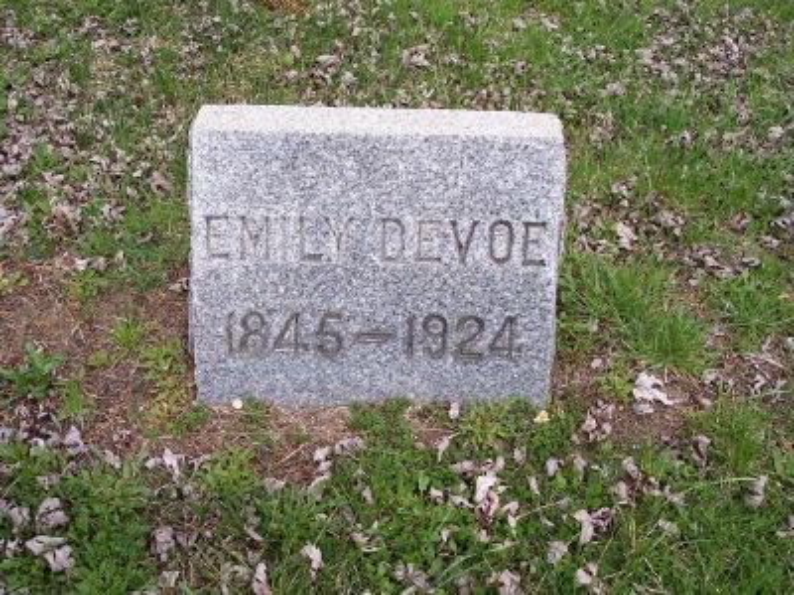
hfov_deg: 49.0
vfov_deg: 37.7
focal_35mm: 38
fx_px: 872
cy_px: 298
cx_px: 397
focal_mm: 8
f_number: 4.8
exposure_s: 1/350
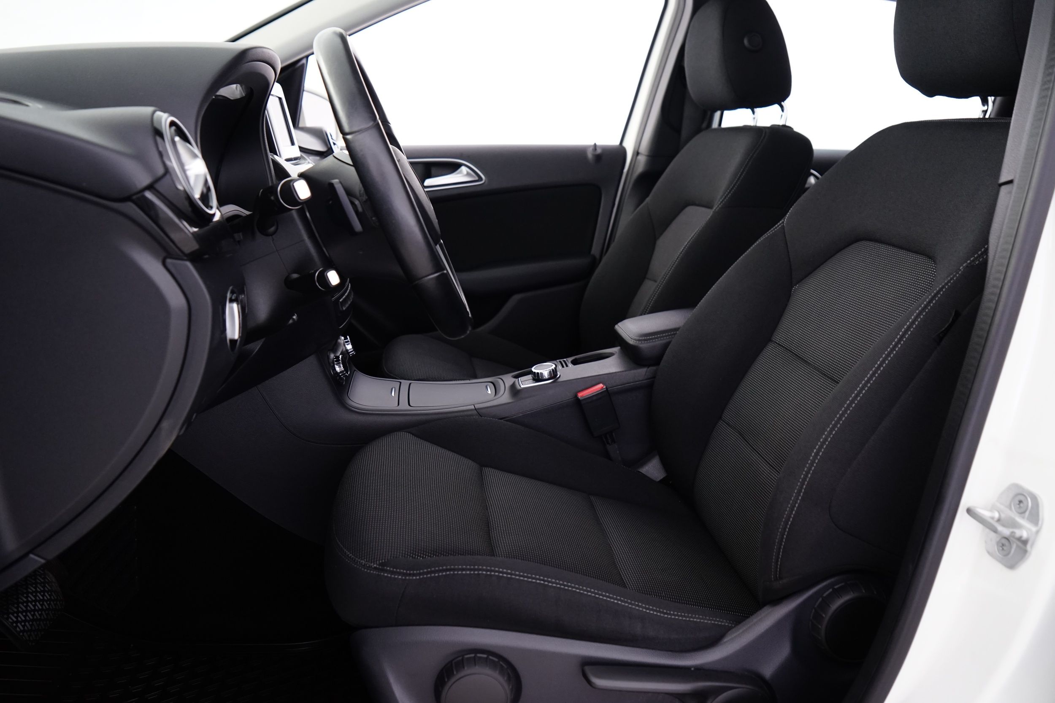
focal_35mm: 29
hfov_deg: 63.7
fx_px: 850
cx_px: 528
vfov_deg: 45.0
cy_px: 352
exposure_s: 1/8
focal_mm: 29
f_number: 5
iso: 1250
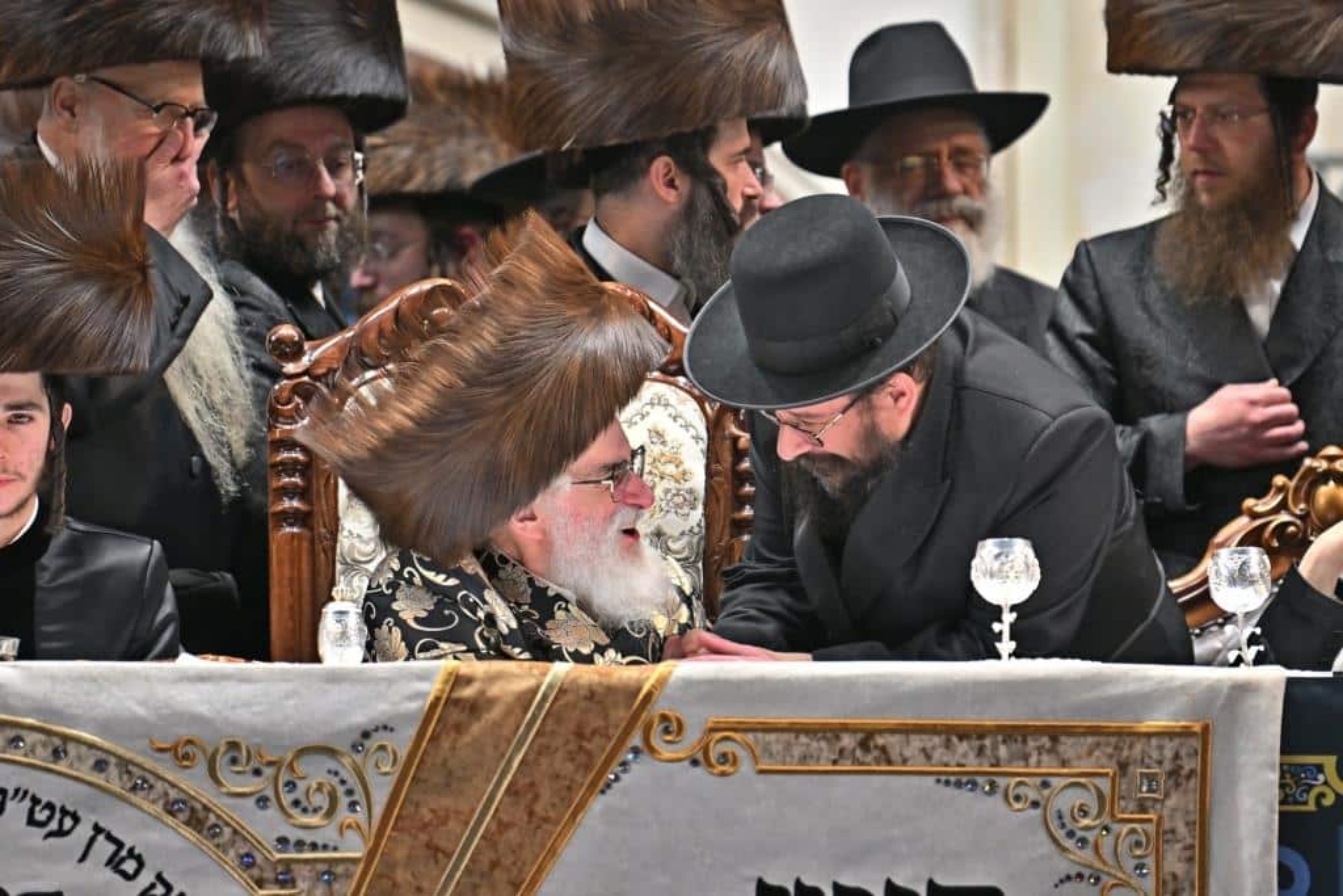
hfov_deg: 6.9
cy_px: 448
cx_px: 672
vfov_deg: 4.6
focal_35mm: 300
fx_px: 11192
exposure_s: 1/640
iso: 640
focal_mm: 200
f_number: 2.8
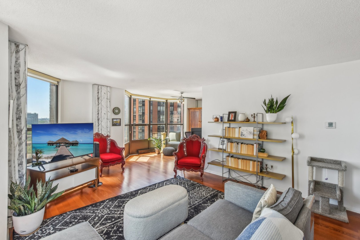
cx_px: 180
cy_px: 120
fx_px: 165
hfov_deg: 95.0
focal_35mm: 16
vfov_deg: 72.1
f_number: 8
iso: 400
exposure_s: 1/60
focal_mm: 11
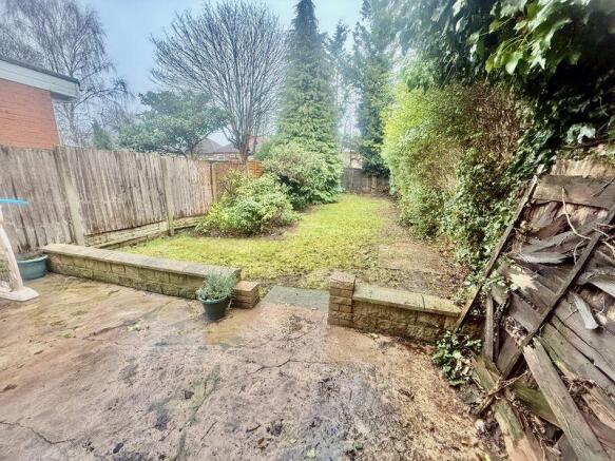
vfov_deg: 85.7
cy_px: 230
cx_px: 308
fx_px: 249
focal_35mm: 14
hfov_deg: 102.1
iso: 200
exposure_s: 1/99
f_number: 2.2
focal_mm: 2.22
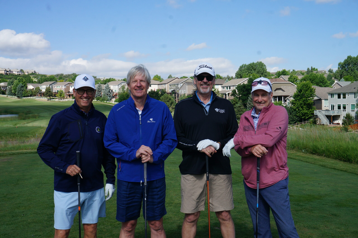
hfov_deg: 43.6
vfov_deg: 29.8
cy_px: 119
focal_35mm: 45
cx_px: 179
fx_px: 447
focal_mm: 30
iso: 250
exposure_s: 1/250
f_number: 13
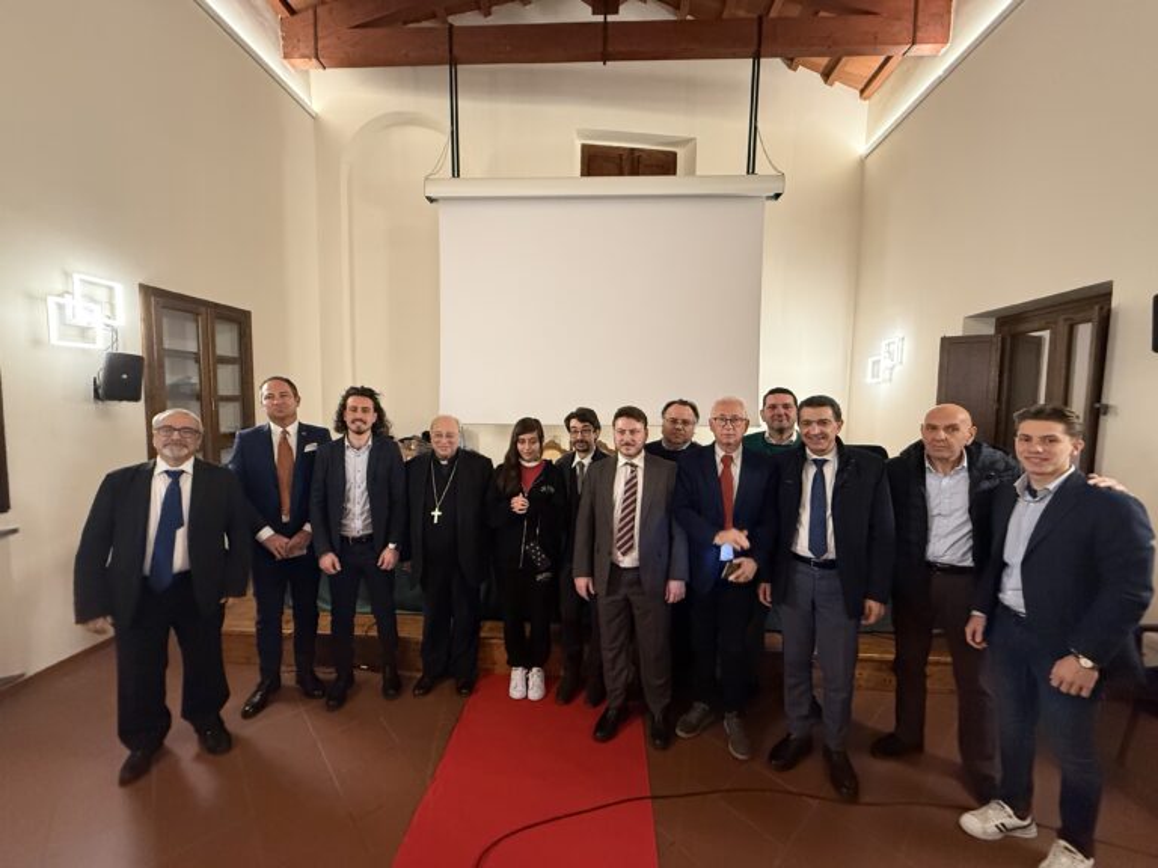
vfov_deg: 85.7
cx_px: 579
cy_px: 434
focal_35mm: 14
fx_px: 468
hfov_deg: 102.1
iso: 500
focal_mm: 2.22
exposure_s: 1/50
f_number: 2.2
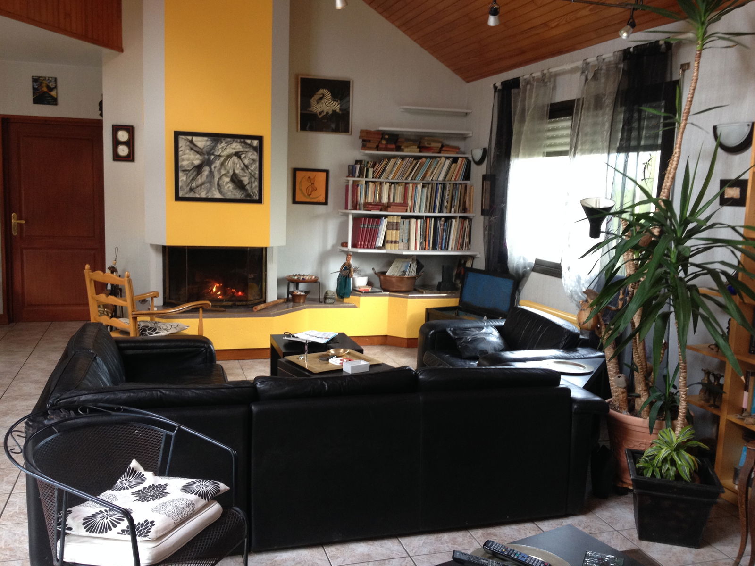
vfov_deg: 40.7
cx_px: 378
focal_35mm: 35
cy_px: 283
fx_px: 763
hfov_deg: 52.6
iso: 100
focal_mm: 4.28
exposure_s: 1/20
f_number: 2.4
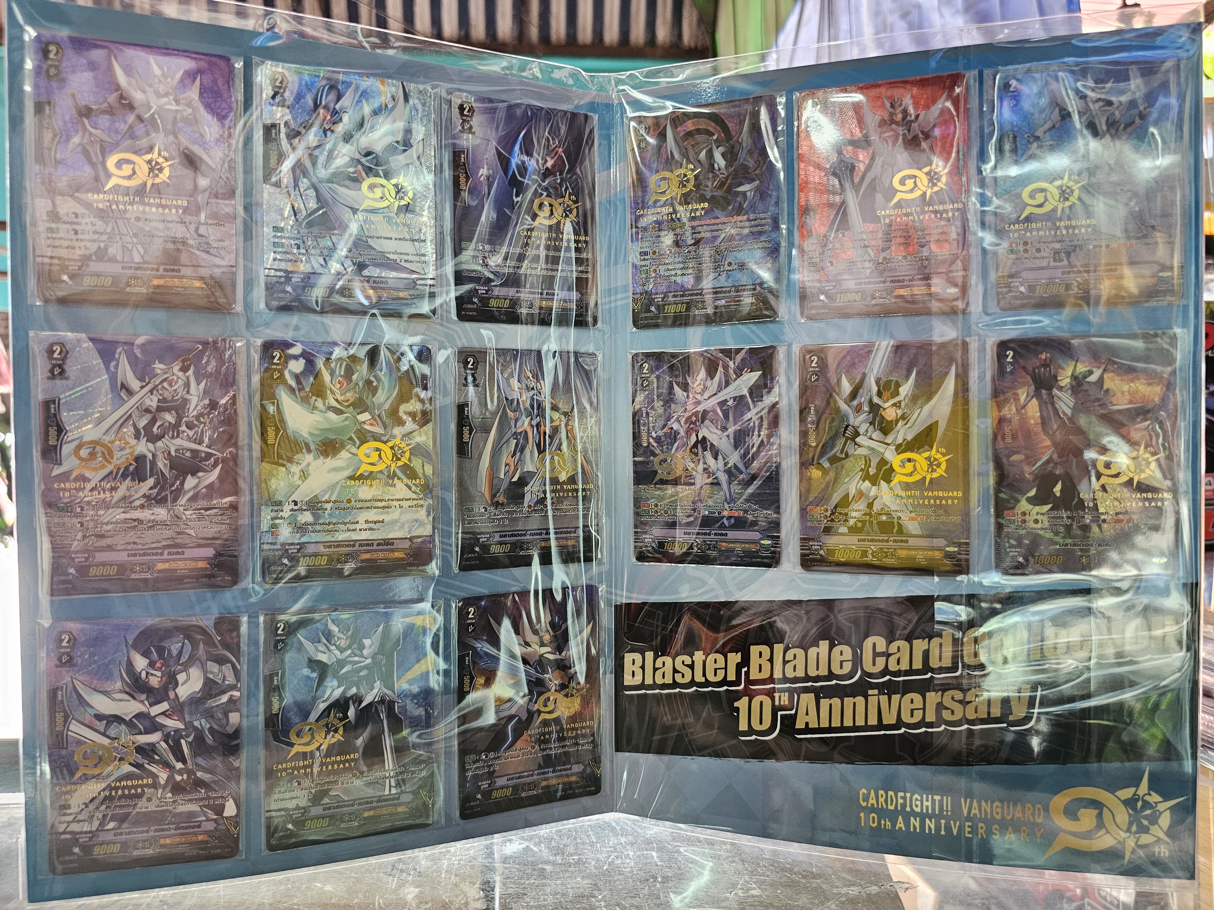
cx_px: 607
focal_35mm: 23
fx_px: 807
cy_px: 455
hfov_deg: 73.9
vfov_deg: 58.9
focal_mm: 6.3
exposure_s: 1/100
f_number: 1.7
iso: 1000
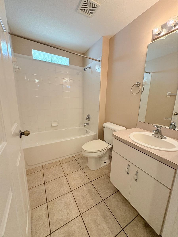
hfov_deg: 85.7
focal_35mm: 14
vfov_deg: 102.1
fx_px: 96
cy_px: 118
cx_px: 89
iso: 250
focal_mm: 2.22
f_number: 2.2
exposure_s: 1/60
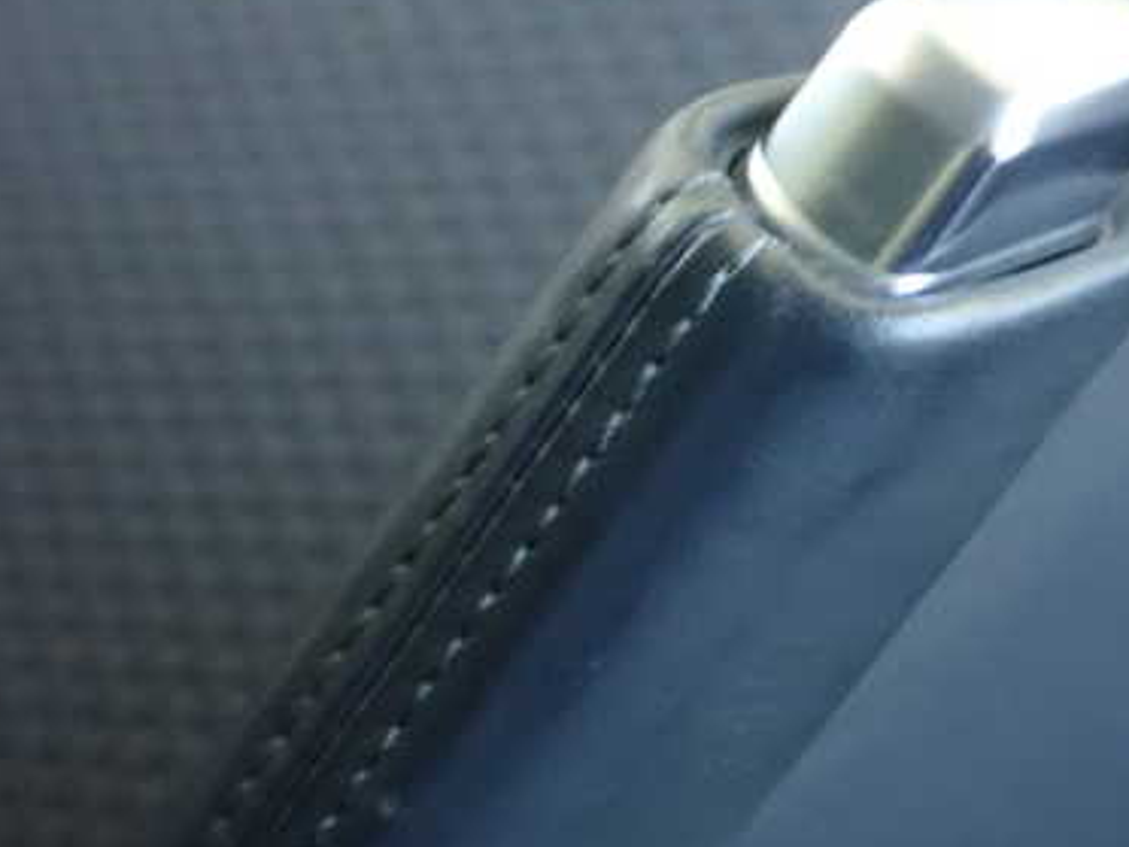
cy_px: 446
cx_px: 716
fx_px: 3001
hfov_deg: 21.3
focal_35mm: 92
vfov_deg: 16.1
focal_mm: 10.29
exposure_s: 1/6
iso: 1600
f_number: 3.5
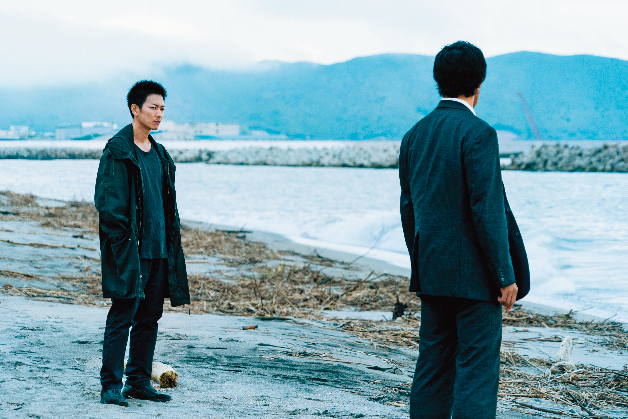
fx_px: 2512
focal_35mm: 144
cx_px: 314
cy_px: 210
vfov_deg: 9.5
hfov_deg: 14.3
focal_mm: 144
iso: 640
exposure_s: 1/200
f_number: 6.3
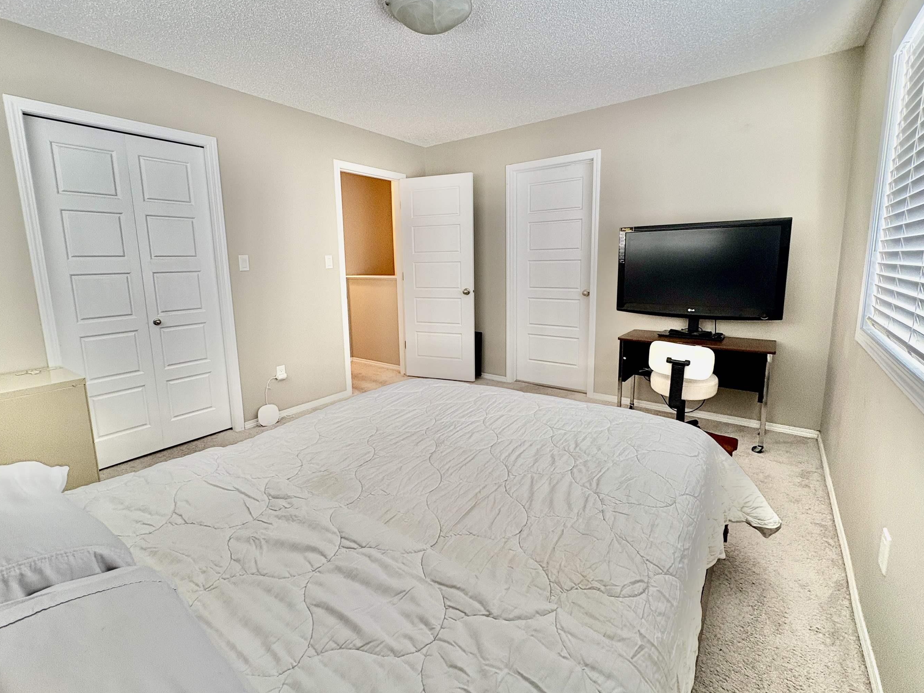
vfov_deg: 78.0
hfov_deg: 94.5
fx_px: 427
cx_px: 453
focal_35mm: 16
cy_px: 320
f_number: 2.2
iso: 160
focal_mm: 2.22
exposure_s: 1/60
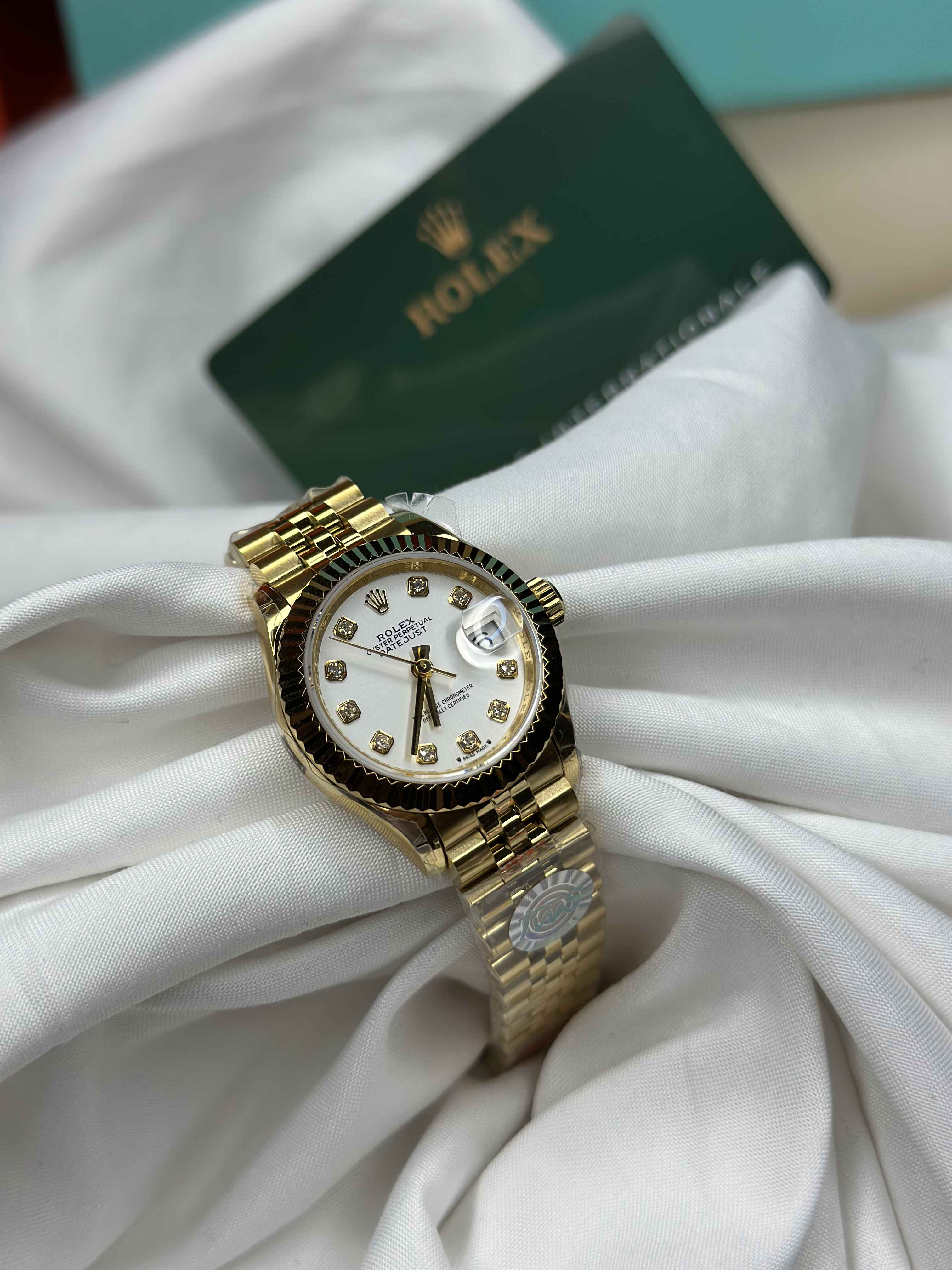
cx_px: 476
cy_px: 635
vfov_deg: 39.7
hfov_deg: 30.3
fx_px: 1760
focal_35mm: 48
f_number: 1.78
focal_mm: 6.86
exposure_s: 1/810
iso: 80
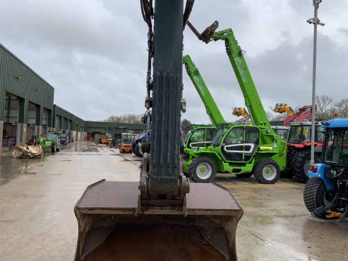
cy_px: 130
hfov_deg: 61.6
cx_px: 174
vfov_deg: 48.3
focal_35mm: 29
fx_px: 292
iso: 16
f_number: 1.8
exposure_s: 1/620
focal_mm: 3
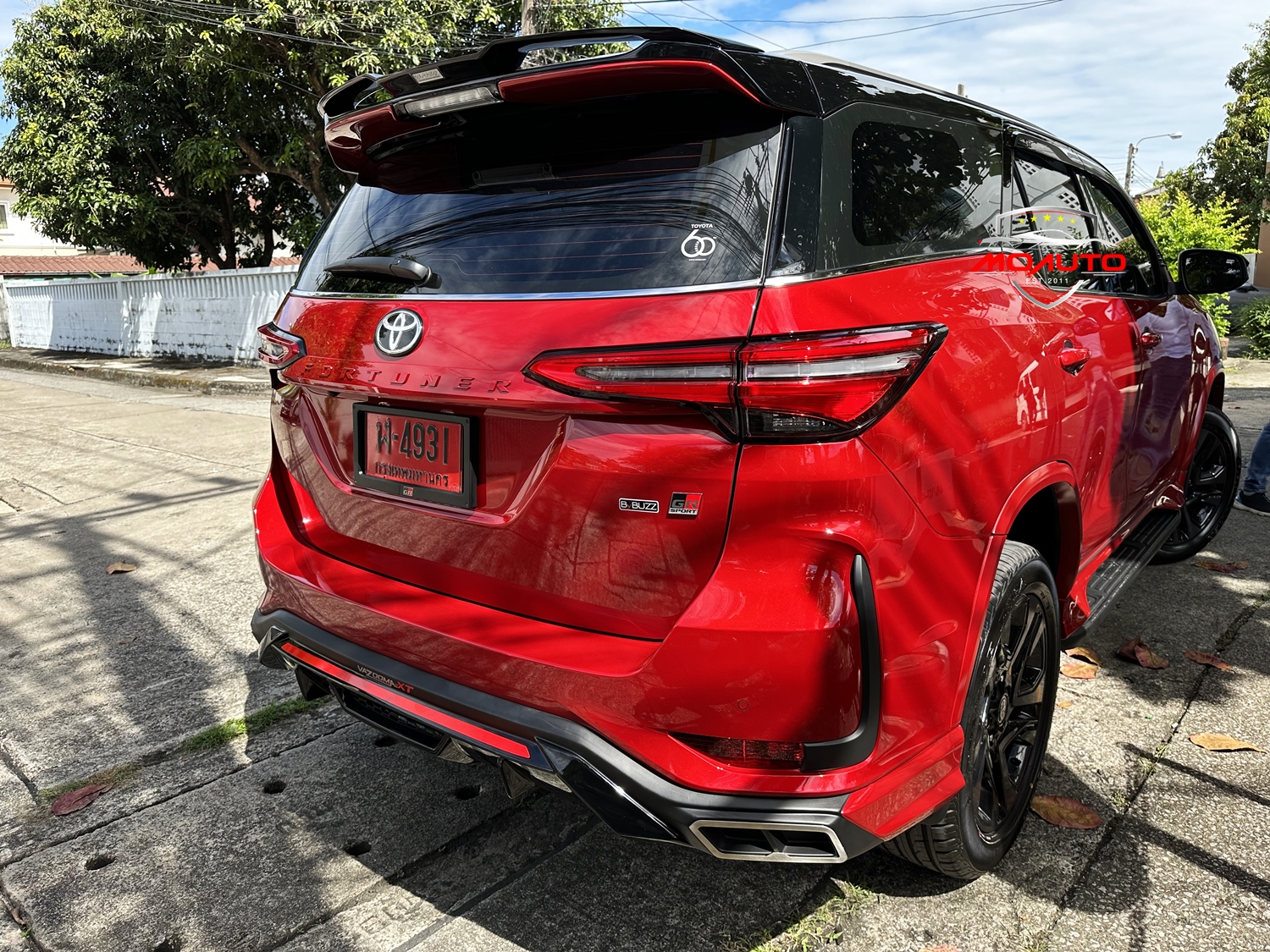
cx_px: 635
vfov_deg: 56.8
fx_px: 881
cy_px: 476
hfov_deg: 71.6
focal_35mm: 24
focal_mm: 6.86
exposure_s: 1/1131
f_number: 1.78
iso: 80
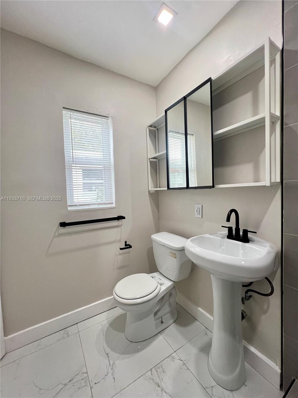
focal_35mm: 13
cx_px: 149
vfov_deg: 106.2
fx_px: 149
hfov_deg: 89.9
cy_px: 199
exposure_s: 1/120
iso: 250
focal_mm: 1.57
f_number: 1.8
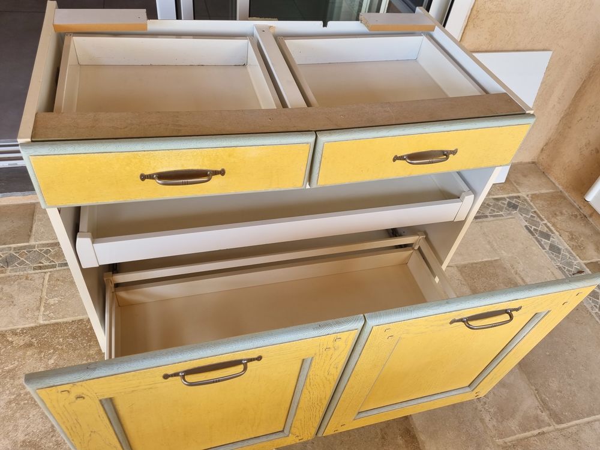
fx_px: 451
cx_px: 300
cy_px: 225
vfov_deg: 53.1
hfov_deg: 67.3
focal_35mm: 26
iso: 64
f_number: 1.8
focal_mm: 5.4
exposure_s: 1/100
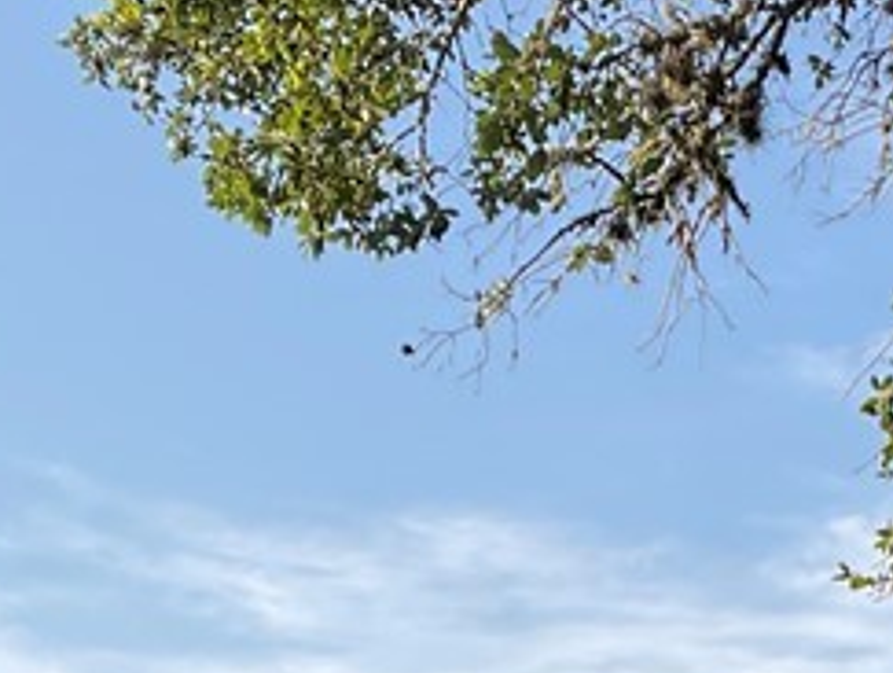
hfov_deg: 15.9
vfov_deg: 11.9
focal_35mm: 122
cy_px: 783
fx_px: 3152
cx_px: 831
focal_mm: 3
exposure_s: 1/770
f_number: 1.8
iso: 16
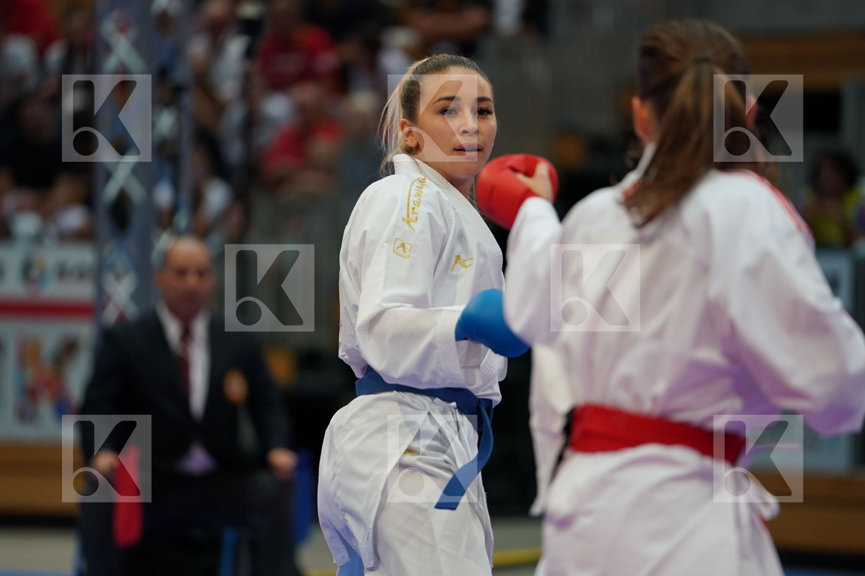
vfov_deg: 6.9
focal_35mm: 200
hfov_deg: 10.3
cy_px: 288
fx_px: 4805
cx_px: 432
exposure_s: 1/1000
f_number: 2.8
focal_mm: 200
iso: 1250
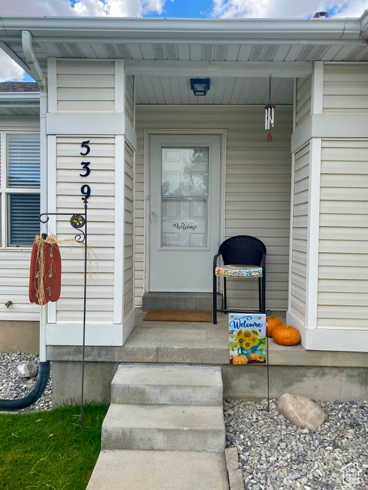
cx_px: 184
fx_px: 369
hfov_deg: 53.1
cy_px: 245
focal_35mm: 26
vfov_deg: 67.3
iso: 32
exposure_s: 1/1170
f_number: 1.8
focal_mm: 4.25
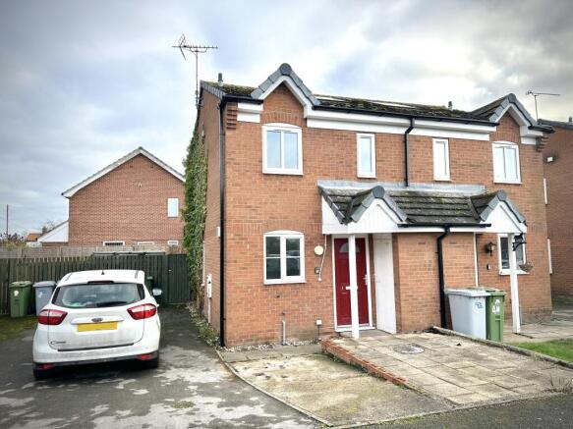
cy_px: 214
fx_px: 397
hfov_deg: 71.6
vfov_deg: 56.8
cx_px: 286
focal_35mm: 24
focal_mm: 6.86
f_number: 1.78
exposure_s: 1/1050
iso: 80
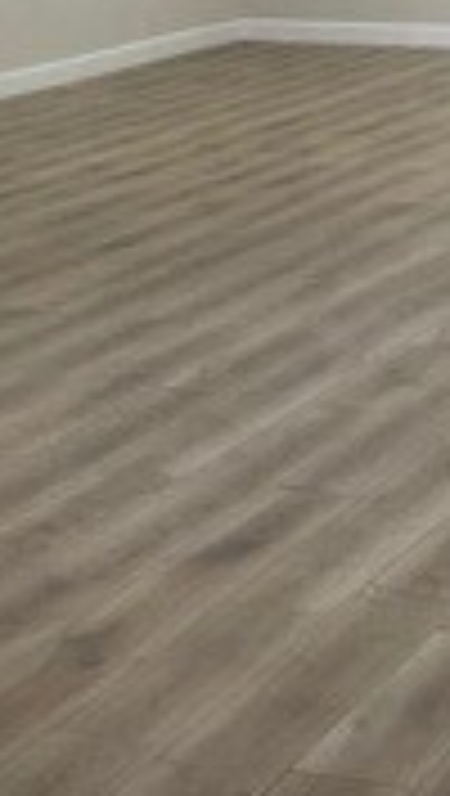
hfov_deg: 11.0
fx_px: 2326
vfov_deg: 18.6
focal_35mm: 110
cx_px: 392
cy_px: -103
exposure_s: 1/30
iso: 20
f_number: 1.8
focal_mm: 3.99
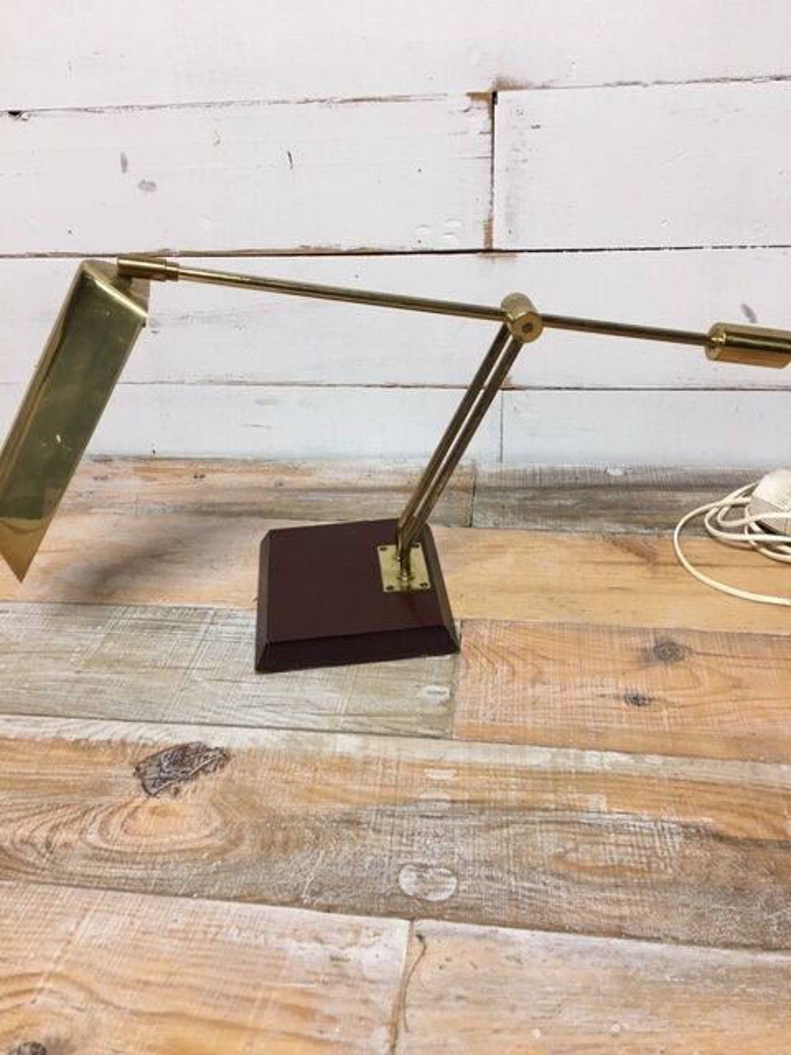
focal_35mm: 29
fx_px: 884
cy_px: 528
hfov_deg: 48.2
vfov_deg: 61.7
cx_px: 396
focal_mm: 4.15
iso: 50
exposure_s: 1/17
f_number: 2.2
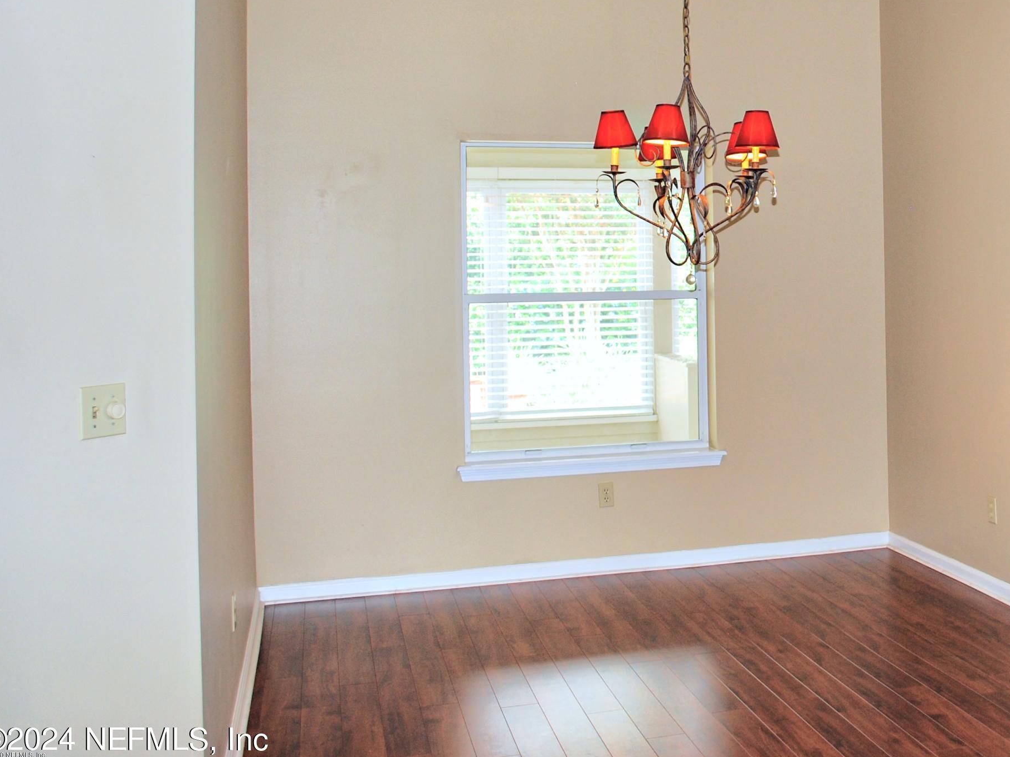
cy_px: 232
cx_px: 816
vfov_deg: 33.2
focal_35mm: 43
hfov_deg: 41.8
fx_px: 1255
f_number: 3.5
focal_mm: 18
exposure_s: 1/60
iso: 200
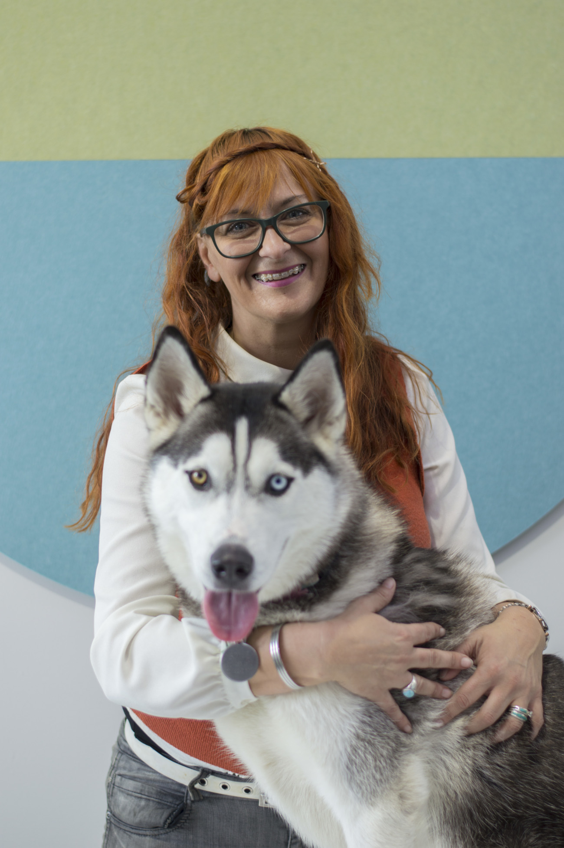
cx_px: 282
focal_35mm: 75
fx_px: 1765
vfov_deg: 27.0
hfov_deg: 18.2
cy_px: 424
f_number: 2.2
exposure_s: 1/160
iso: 100
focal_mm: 50
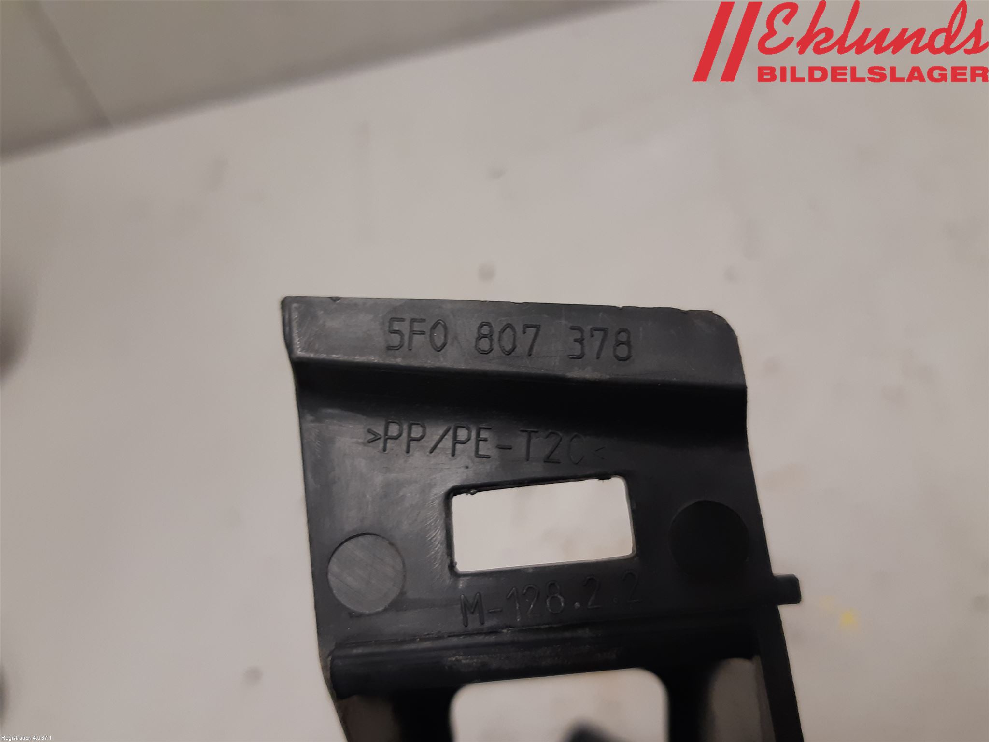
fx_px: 743
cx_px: 494
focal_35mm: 26
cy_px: 371
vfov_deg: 53.1
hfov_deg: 67.3
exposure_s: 1/50
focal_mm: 3.93
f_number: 1.7
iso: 125
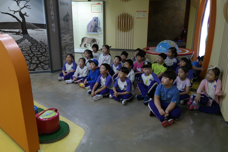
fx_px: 190
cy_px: 76
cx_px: 114
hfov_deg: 61.9
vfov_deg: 43.6
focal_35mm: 30
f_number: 3.5
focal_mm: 20
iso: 800
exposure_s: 1/40
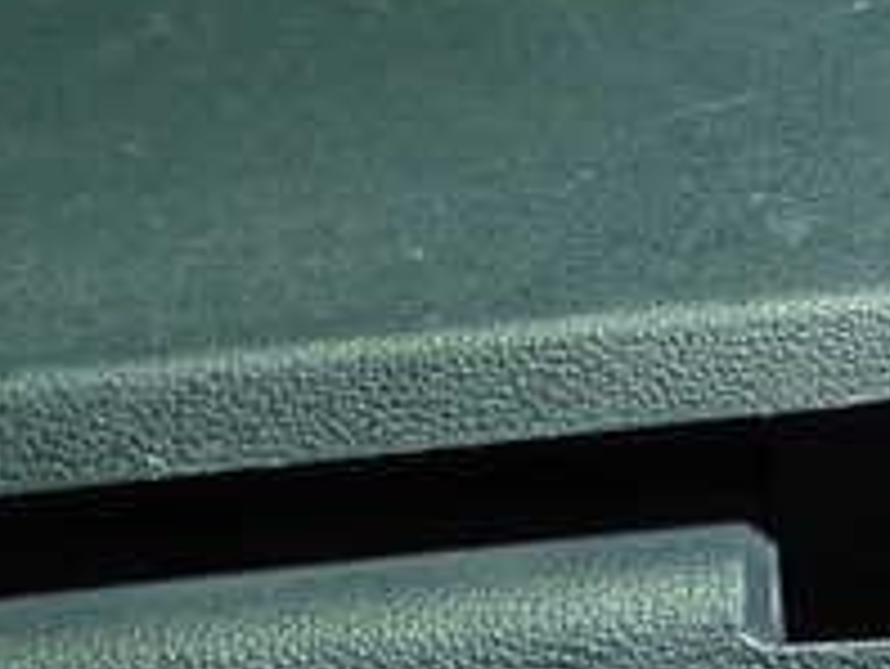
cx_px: 1016
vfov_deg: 13.5
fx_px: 2806
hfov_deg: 17.3
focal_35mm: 109
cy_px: 90
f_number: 2.5
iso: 500
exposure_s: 1/40
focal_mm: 6.37
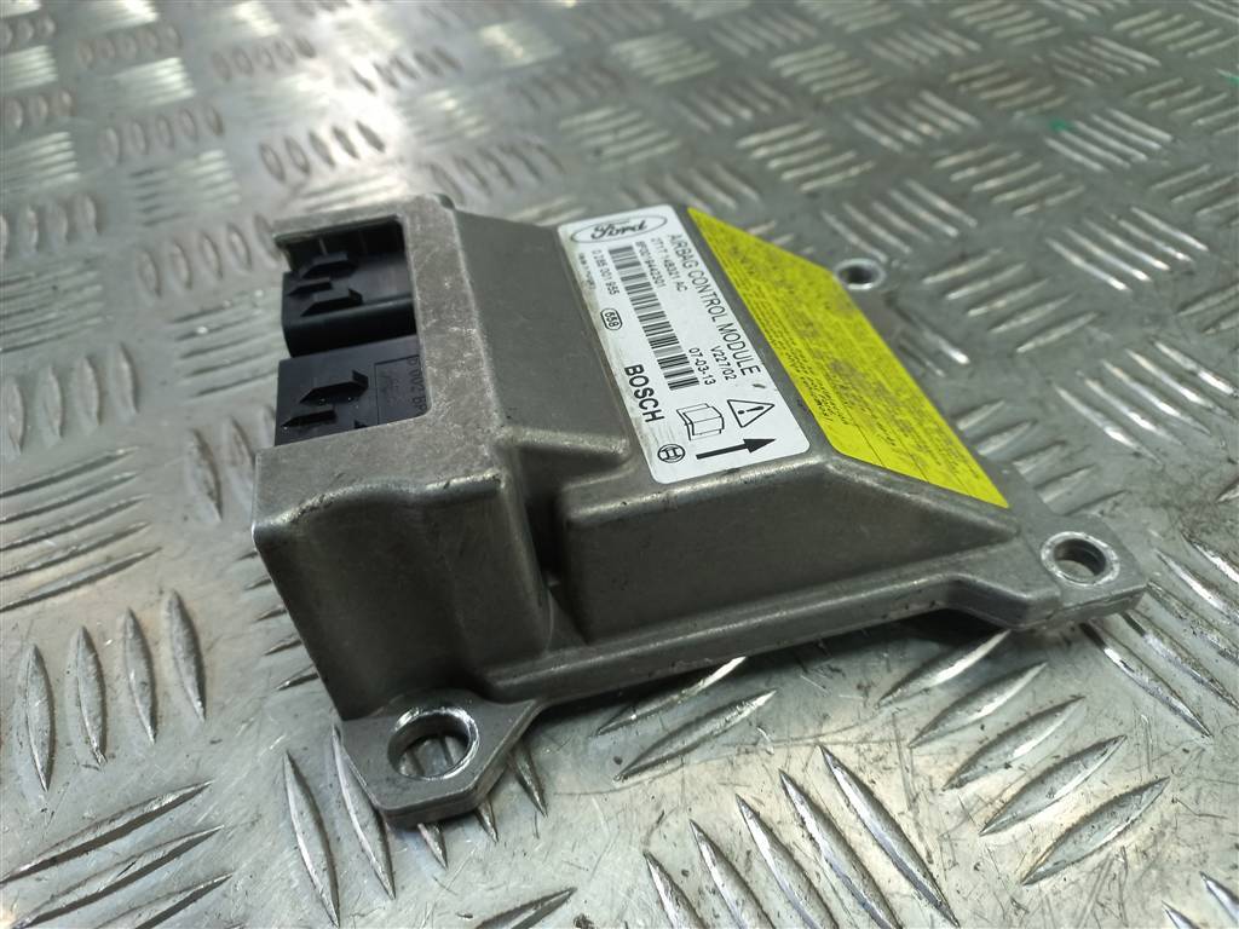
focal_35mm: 25
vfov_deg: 54.9
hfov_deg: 69.4
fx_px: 895
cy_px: 464
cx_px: 620
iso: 64
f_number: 1.8
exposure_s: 1/50
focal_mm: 4.6
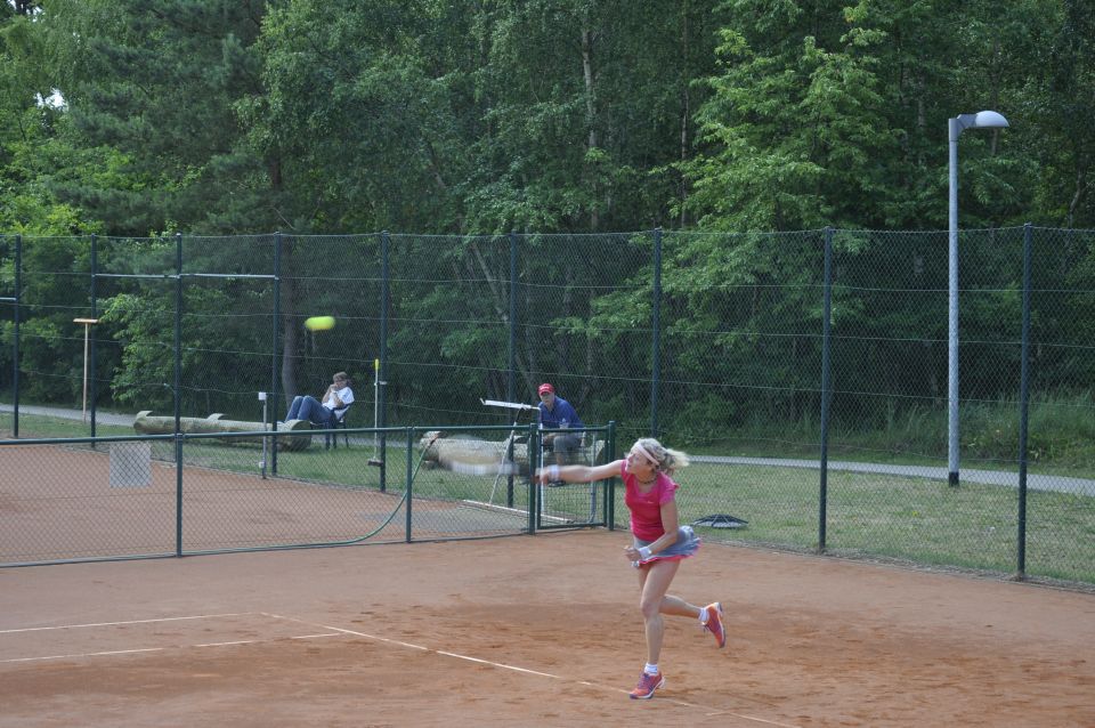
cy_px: 364
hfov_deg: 26.0
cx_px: 548
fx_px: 2370
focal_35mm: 78
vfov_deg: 17.5
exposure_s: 1/180
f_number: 6.7
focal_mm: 52
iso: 200
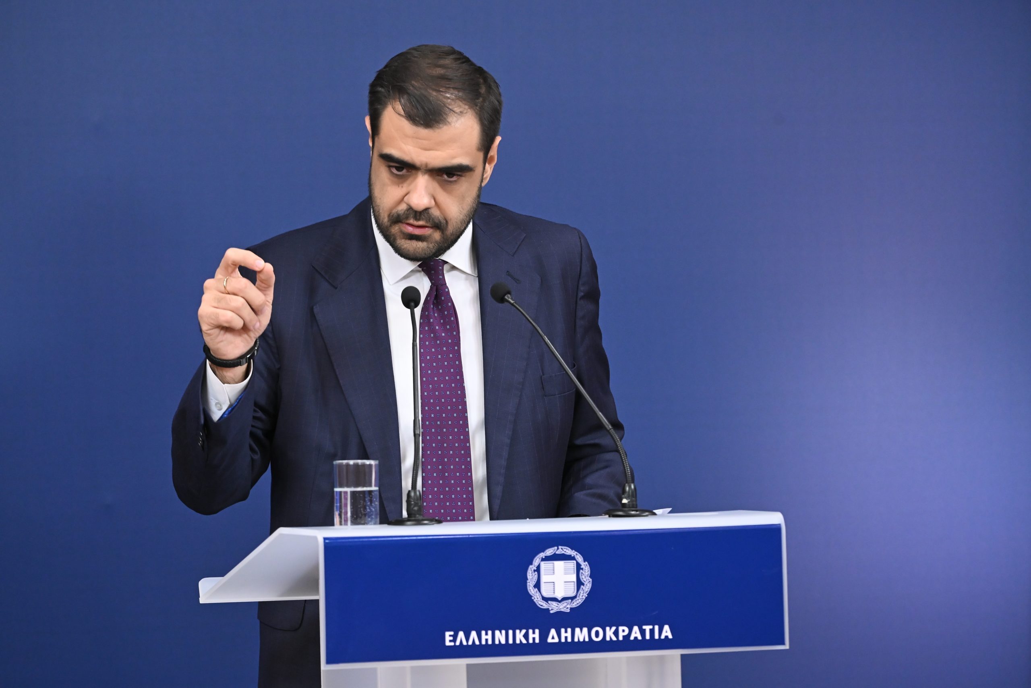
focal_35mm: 240
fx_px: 6873
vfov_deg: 5.7
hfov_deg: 8.6
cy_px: 344
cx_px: 516
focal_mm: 240
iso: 4500
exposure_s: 1/200
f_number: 5.6
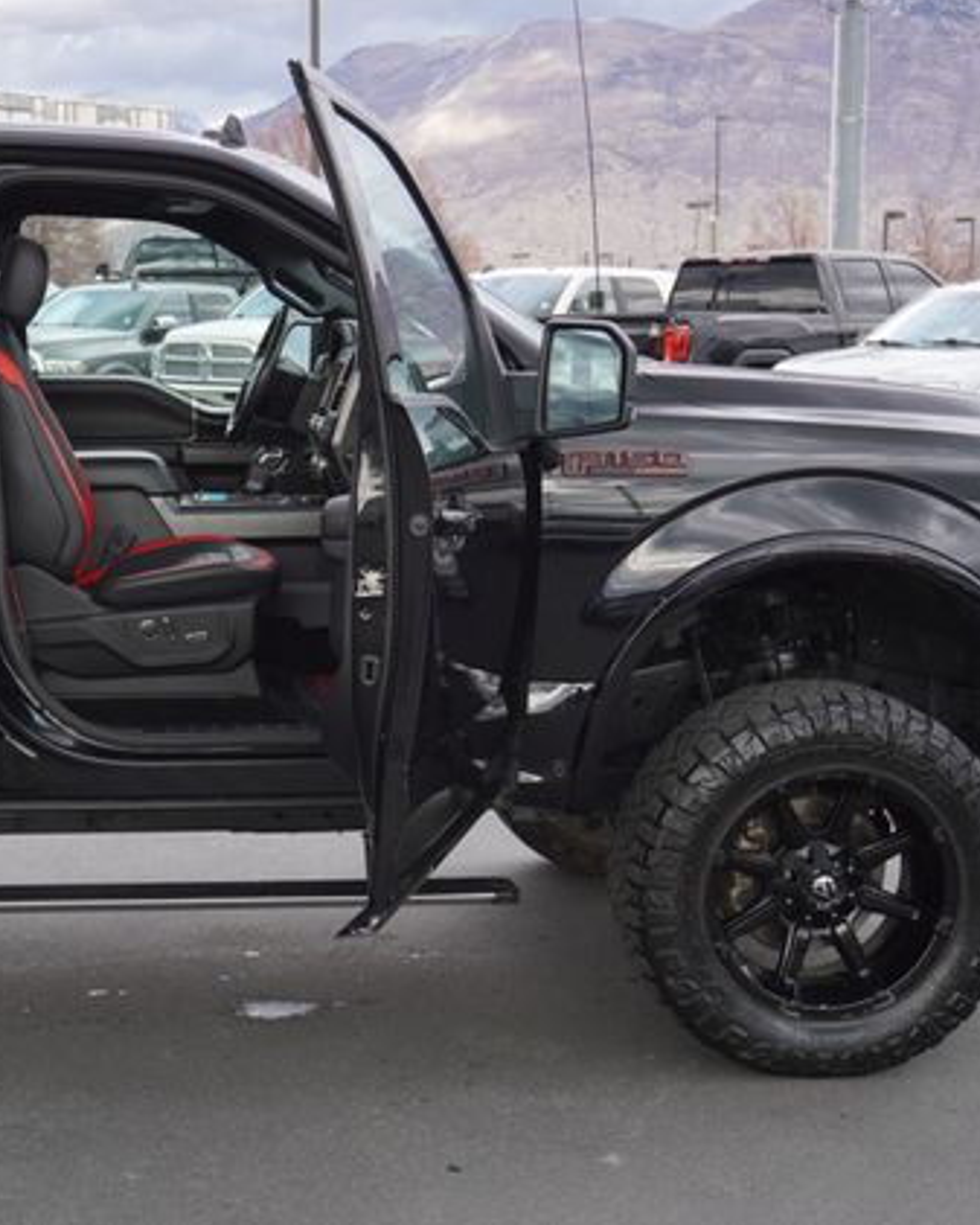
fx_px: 2175
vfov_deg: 31.4
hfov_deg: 25.1
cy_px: 611
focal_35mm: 60
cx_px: 259
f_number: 5.6
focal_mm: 28
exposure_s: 1/80
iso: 100
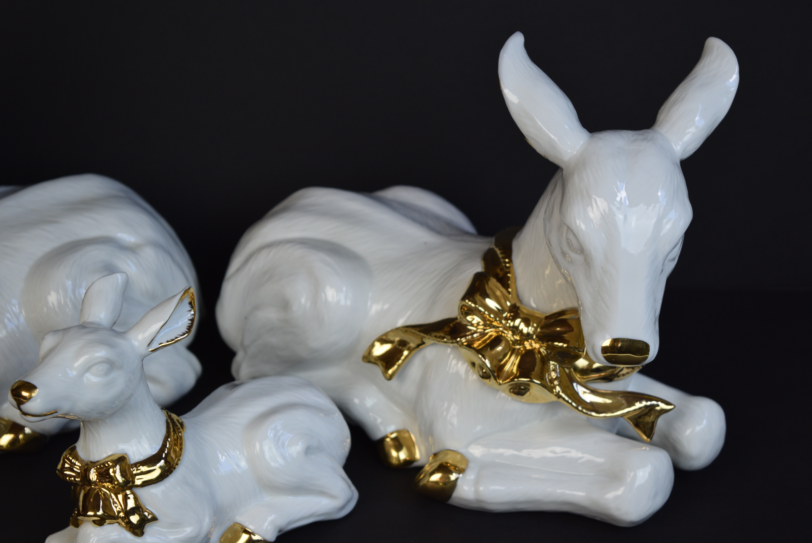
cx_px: 406
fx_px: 1761
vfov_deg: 17.5
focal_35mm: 78
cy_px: 272
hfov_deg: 26.0
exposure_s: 1/100
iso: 400
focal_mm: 52
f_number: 5.6
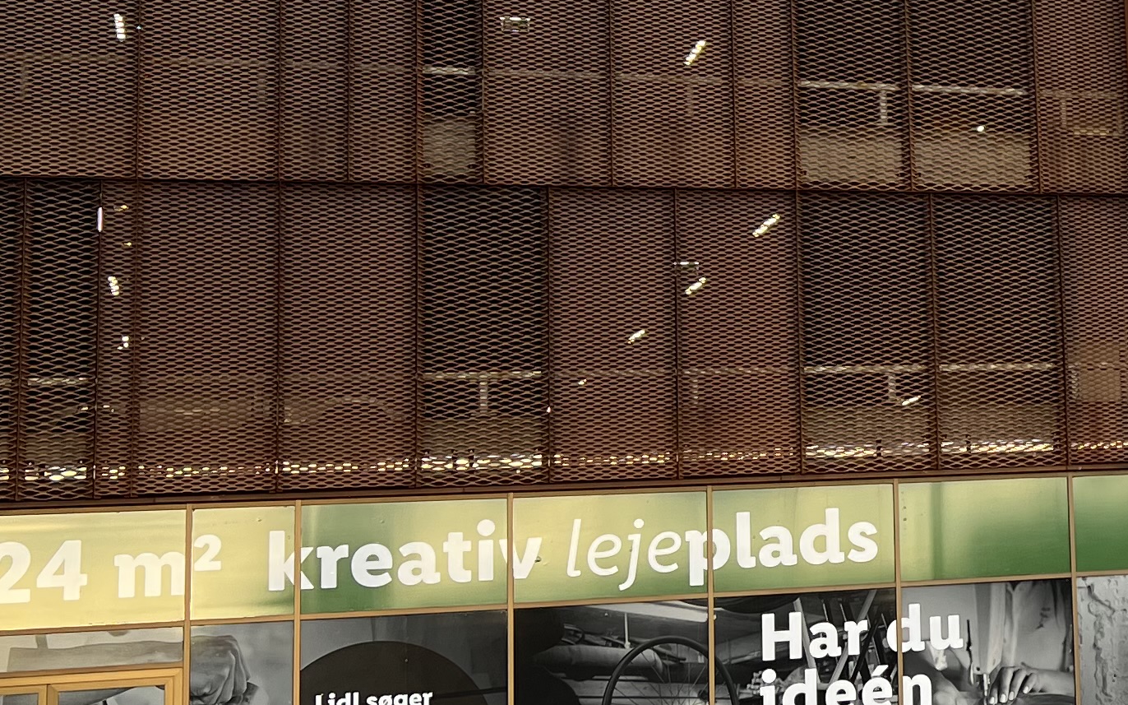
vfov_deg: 16.0
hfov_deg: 23.3
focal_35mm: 81
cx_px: 1355
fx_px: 2490
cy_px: 183
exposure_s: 1/219
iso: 40
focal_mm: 5.7
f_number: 1.5
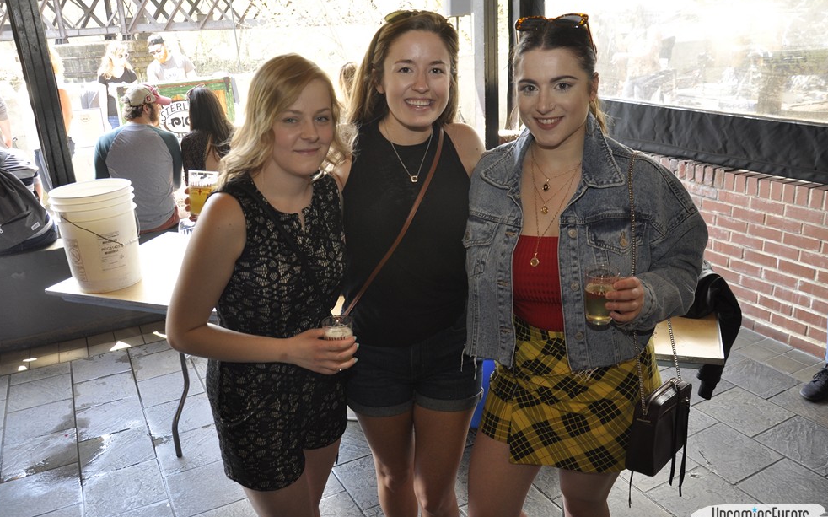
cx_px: 412
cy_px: 269
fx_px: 632
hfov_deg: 66.5
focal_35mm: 28
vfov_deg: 44.5
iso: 400
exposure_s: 1/80
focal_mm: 18
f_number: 5
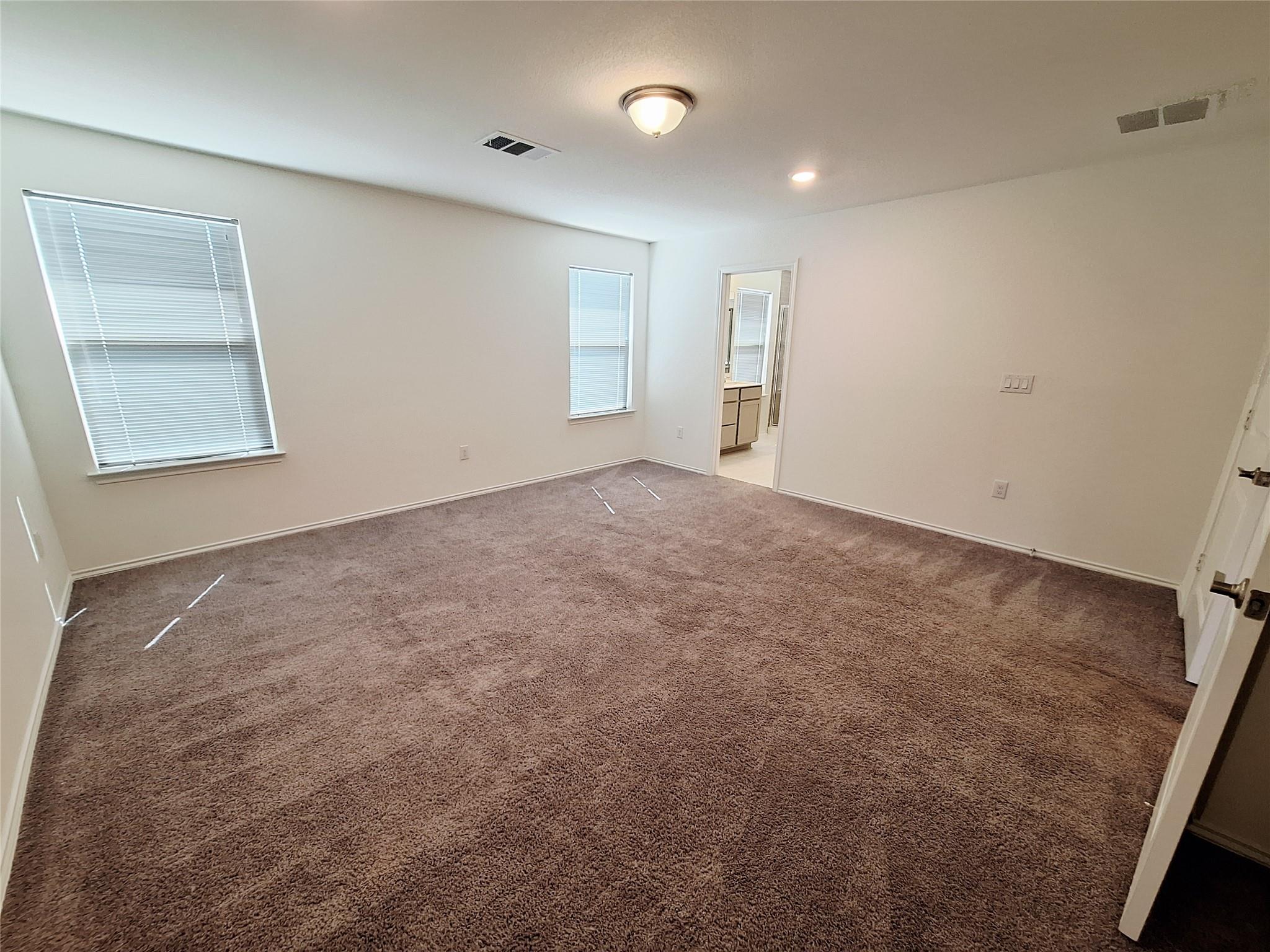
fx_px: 477
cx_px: 635
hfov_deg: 106.2
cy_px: 476
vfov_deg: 89.9
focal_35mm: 13
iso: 100
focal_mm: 1.74
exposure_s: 1/40
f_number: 2.2
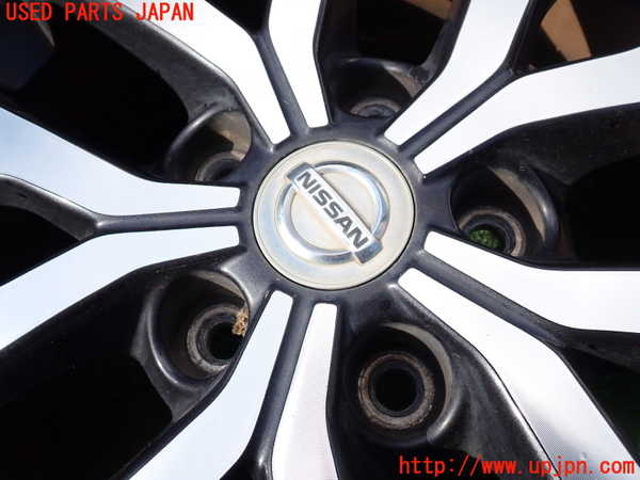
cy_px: 240
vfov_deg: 46.8
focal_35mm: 30
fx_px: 555
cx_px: 320
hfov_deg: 60.0
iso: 100
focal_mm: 5.4
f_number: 3.2
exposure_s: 1/800
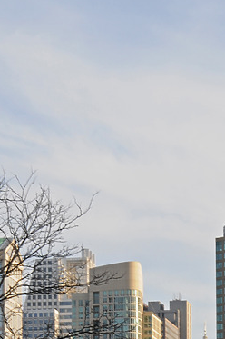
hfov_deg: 5.8
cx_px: 210
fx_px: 2209
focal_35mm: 235
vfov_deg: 8.7
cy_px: 367
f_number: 14
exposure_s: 1/80
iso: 200
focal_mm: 65
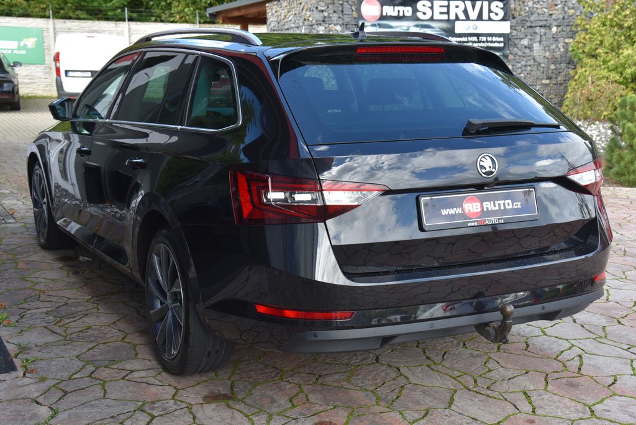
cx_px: 318
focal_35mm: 50
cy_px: 212
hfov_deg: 39.6
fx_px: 884
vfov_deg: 27.0
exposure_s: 1/200
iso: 500
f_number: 7.1
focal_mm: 50
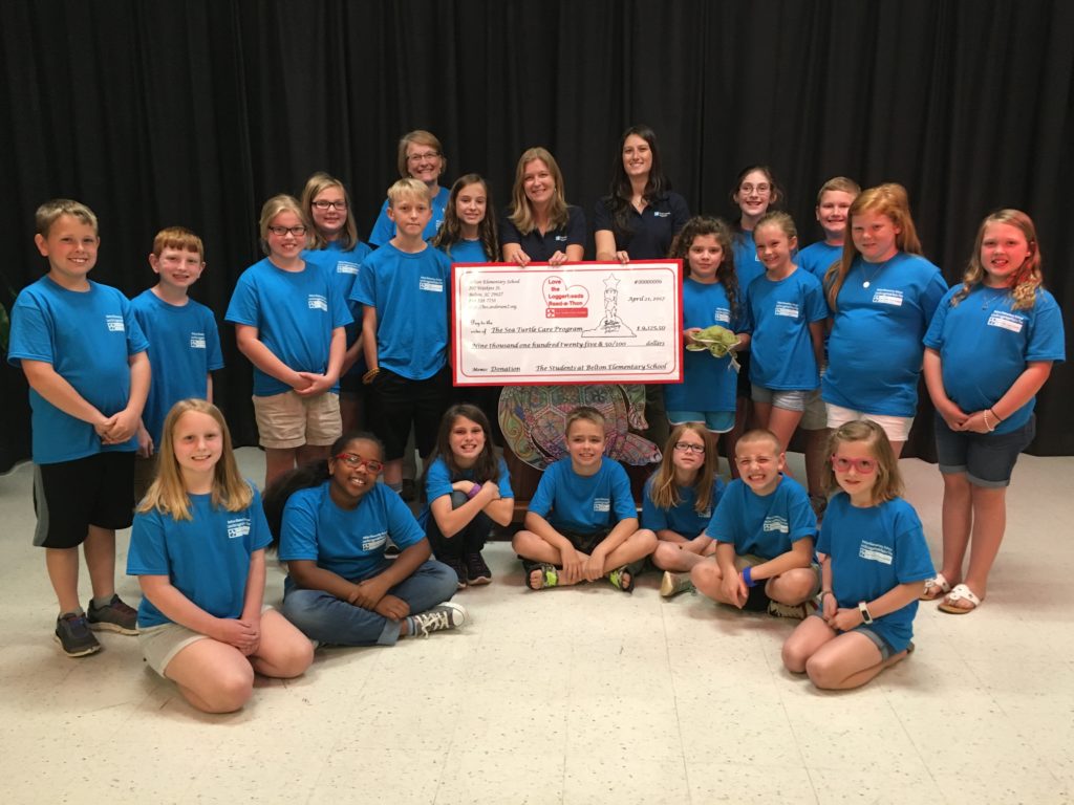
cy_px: 402
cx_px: 537
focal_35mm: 29
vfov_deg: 48.2
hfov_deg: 61.7
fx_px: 900
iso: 125
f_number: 2.2
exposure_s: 1/30
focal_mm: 4.15
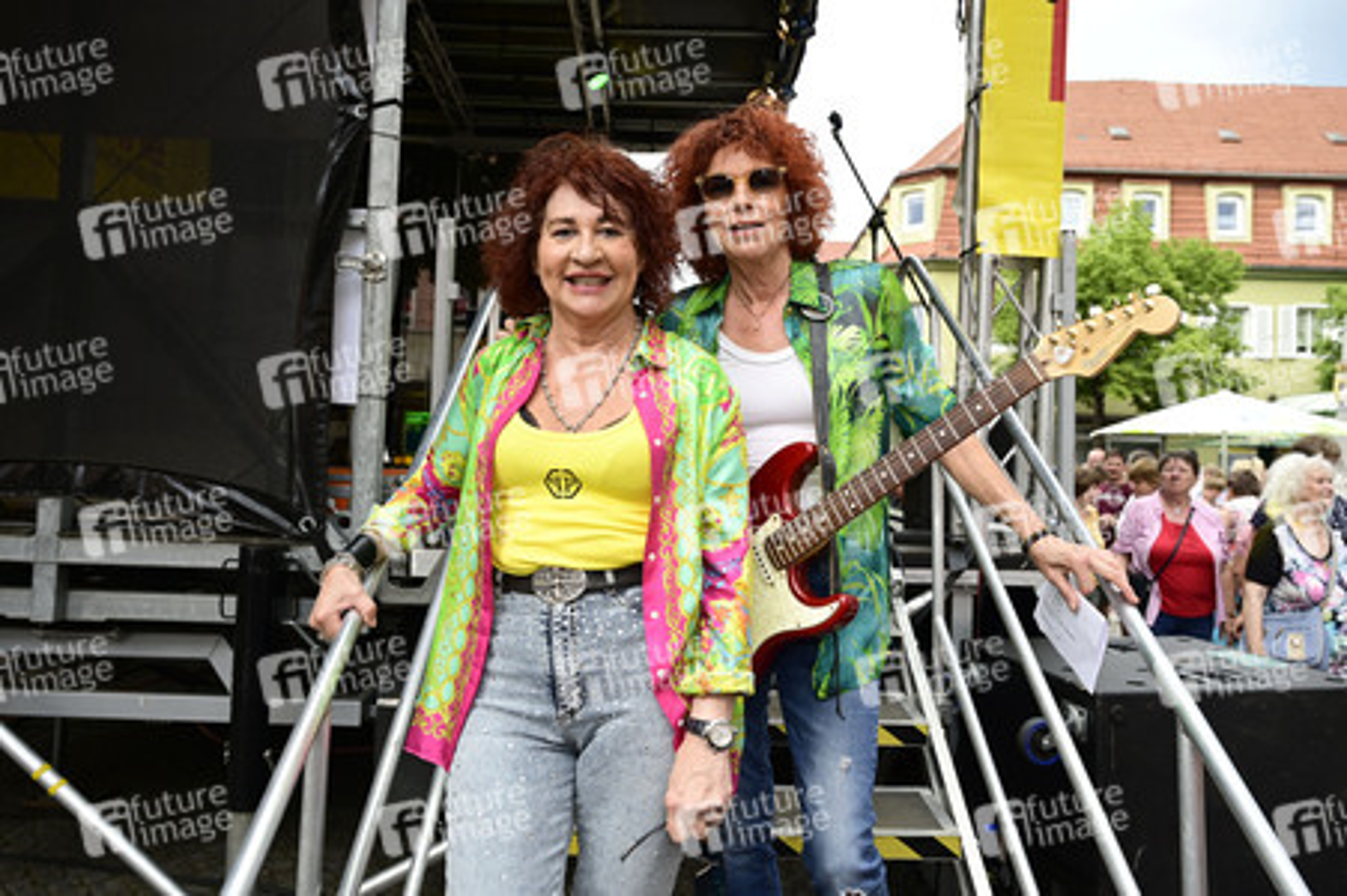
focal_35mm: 24
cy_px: 448
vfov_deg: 53.1
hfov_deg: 73.8
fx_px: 897
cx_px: 674
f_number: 4.5
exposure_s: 1/200
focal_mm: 24
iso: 160
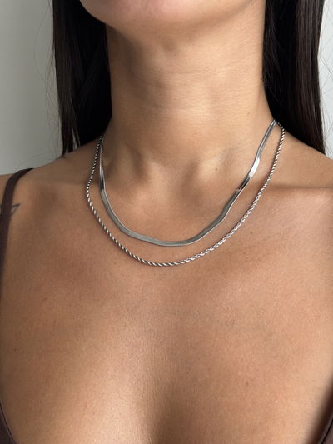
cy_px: 222
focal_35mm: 52
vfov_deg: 36.8
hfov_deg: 28.0
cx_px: 166
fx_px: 667
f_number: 1.6
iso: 125
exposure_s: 1/60
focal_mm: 5.96
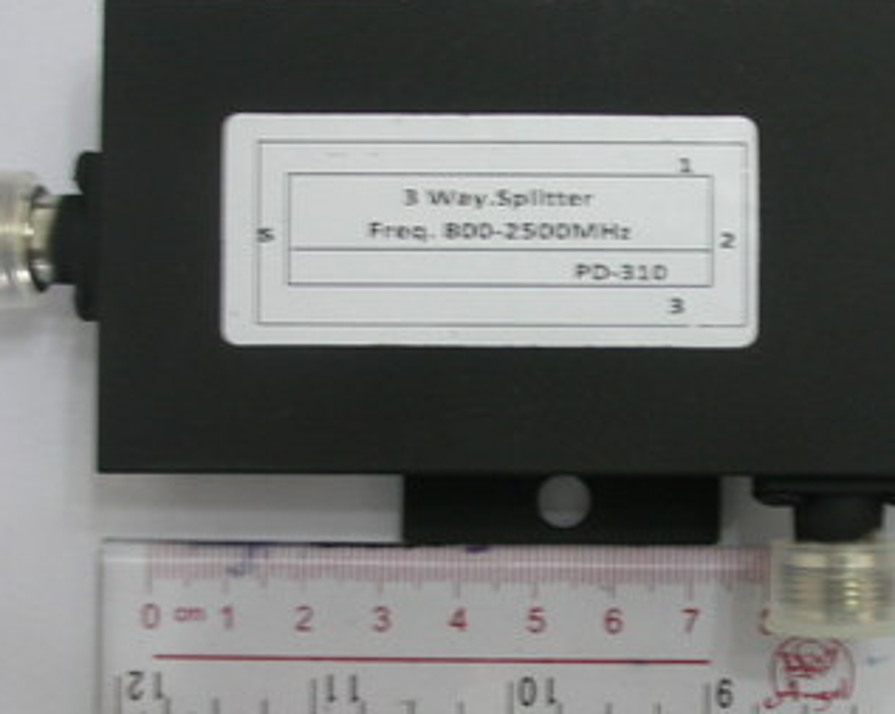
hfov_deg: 25.5
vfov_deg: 20.7
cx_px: 632
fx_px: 1958
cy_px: 363
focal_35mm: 74
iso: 100
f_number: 2.8
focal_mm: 10
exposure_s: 1/5.2
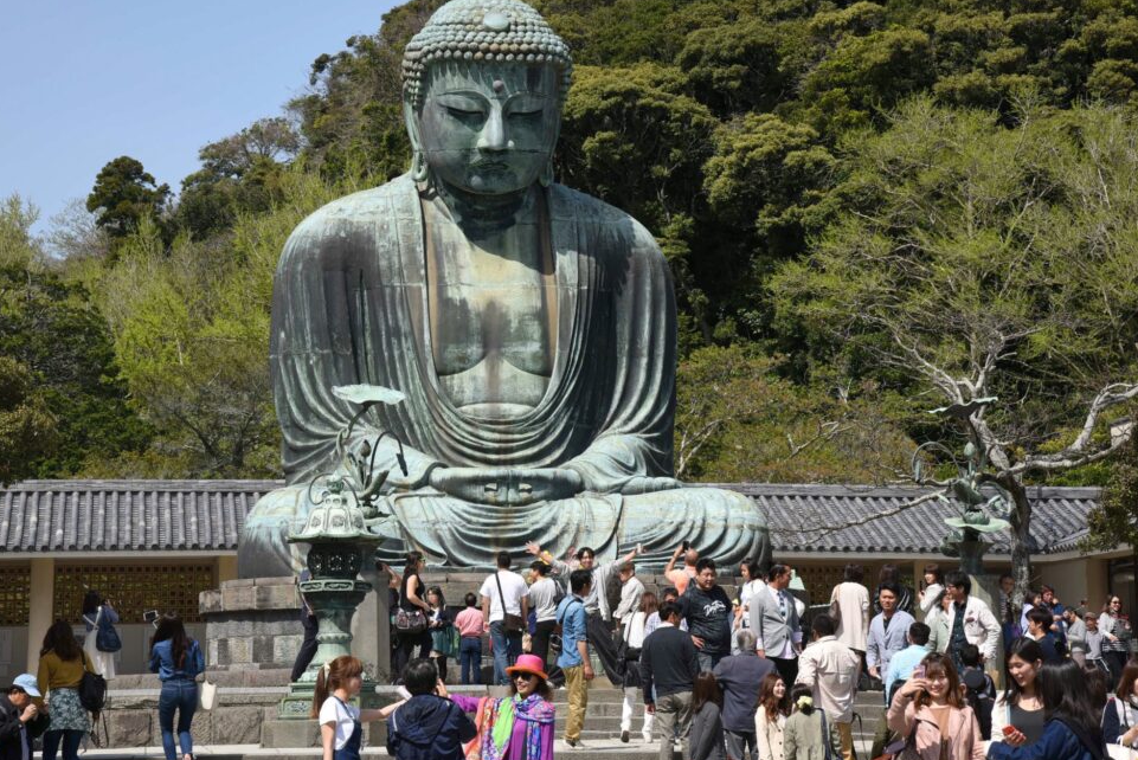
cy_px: 363
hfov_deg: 20.8
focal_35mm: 98
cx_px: 560
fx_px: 3100
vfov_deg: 14.0
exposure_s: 1/500
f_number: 11
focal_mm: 92
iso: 320
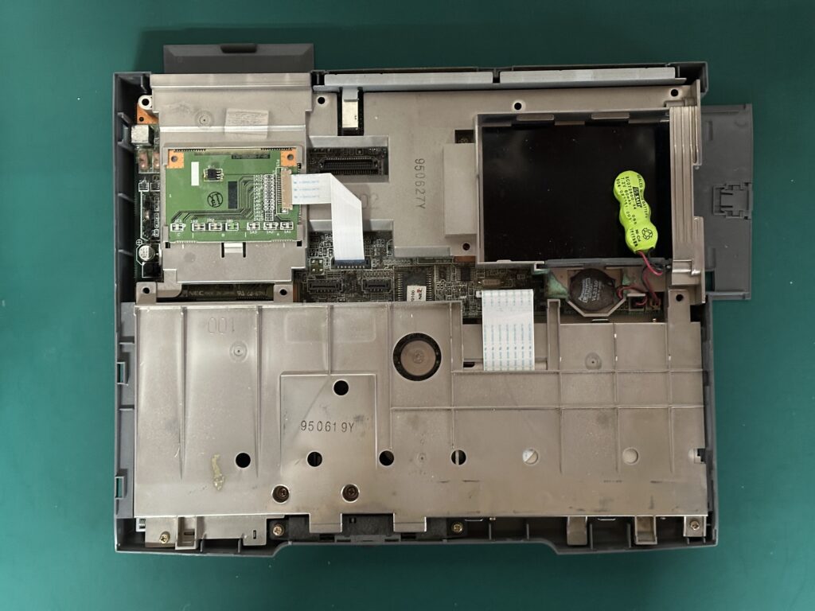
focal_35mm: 48
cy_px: 306
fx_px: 1130
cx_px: 408
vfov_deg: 30.3
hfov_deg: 39.7
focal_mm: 6.86
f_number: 1.78
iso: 640
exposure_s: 1/25
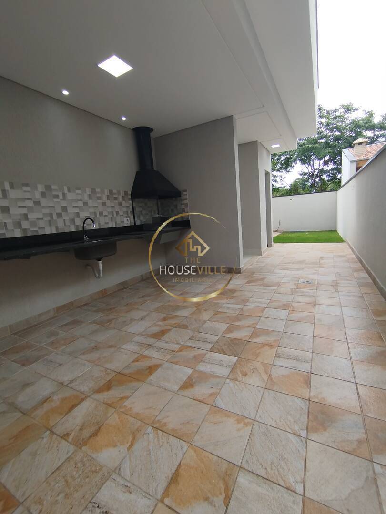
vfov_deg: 98.2
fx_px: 223
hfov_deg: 81.7
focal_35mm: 15
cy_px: 257
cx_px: 193
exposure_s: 1/272
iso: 50
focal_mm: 1.65
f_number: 2.2
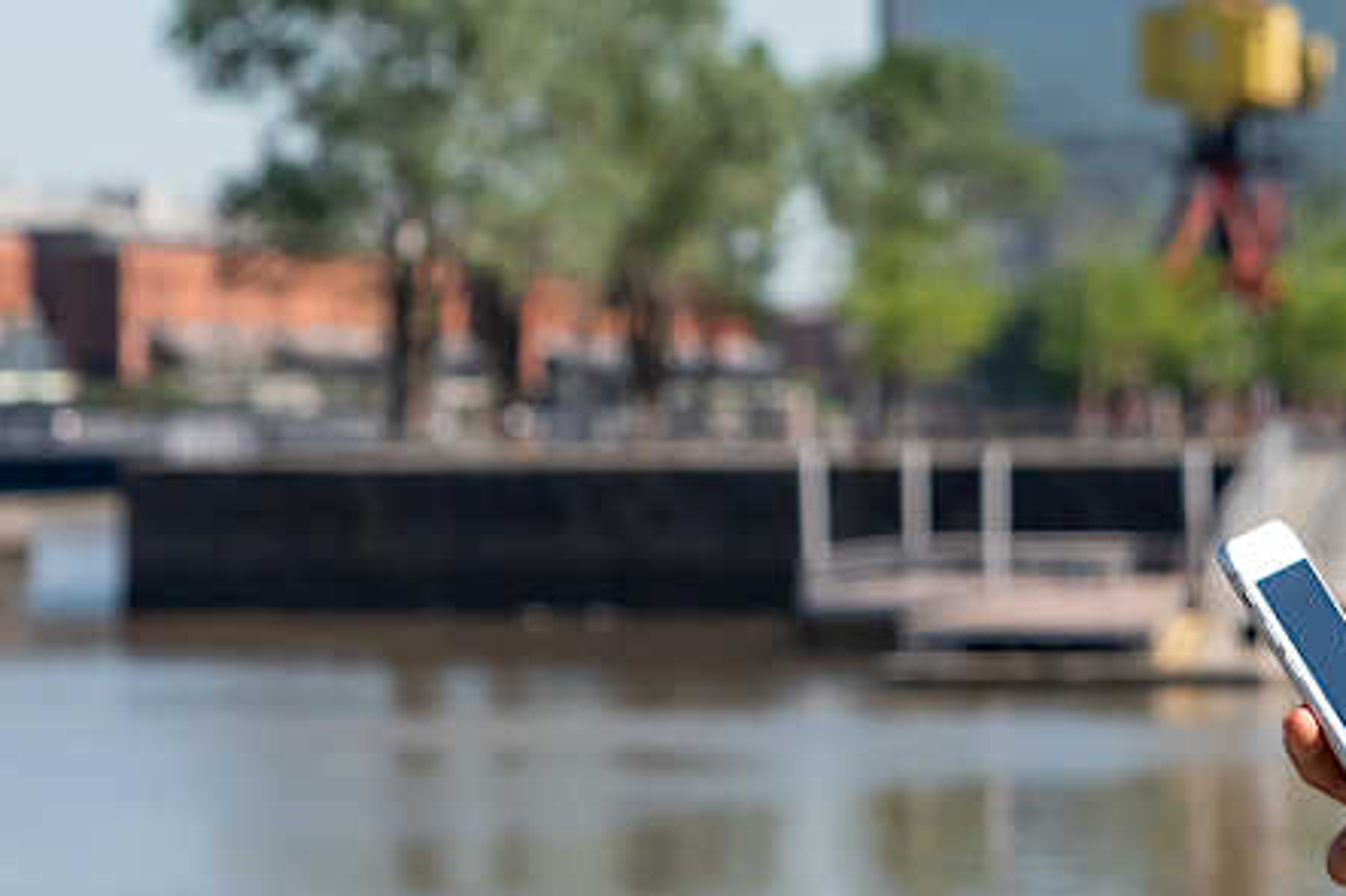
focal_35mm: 215
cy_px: 404
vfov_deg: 6.4
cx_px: 2036
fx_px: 8035
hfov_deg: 9.3
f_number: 5.6
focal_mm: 70
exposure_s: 1/1600
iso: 400
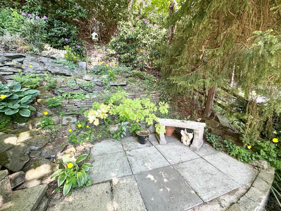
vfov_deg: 85.7
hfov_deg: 102.1
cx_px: 140
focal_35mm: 14
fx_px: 114
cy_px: 106
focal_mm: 2.22
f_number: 2.2
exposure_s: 1/99
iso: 125
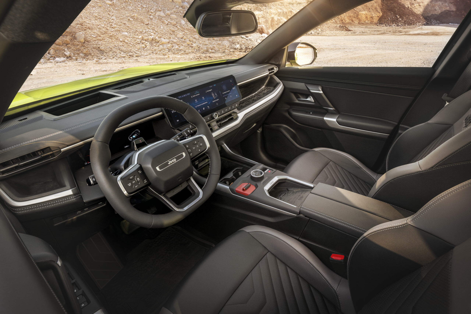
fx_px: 249
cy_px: 157
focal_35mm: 19
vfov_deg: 64.6
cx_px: 236
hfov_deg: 86.9
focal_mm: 19
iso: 640
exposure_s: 1/250
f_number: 8
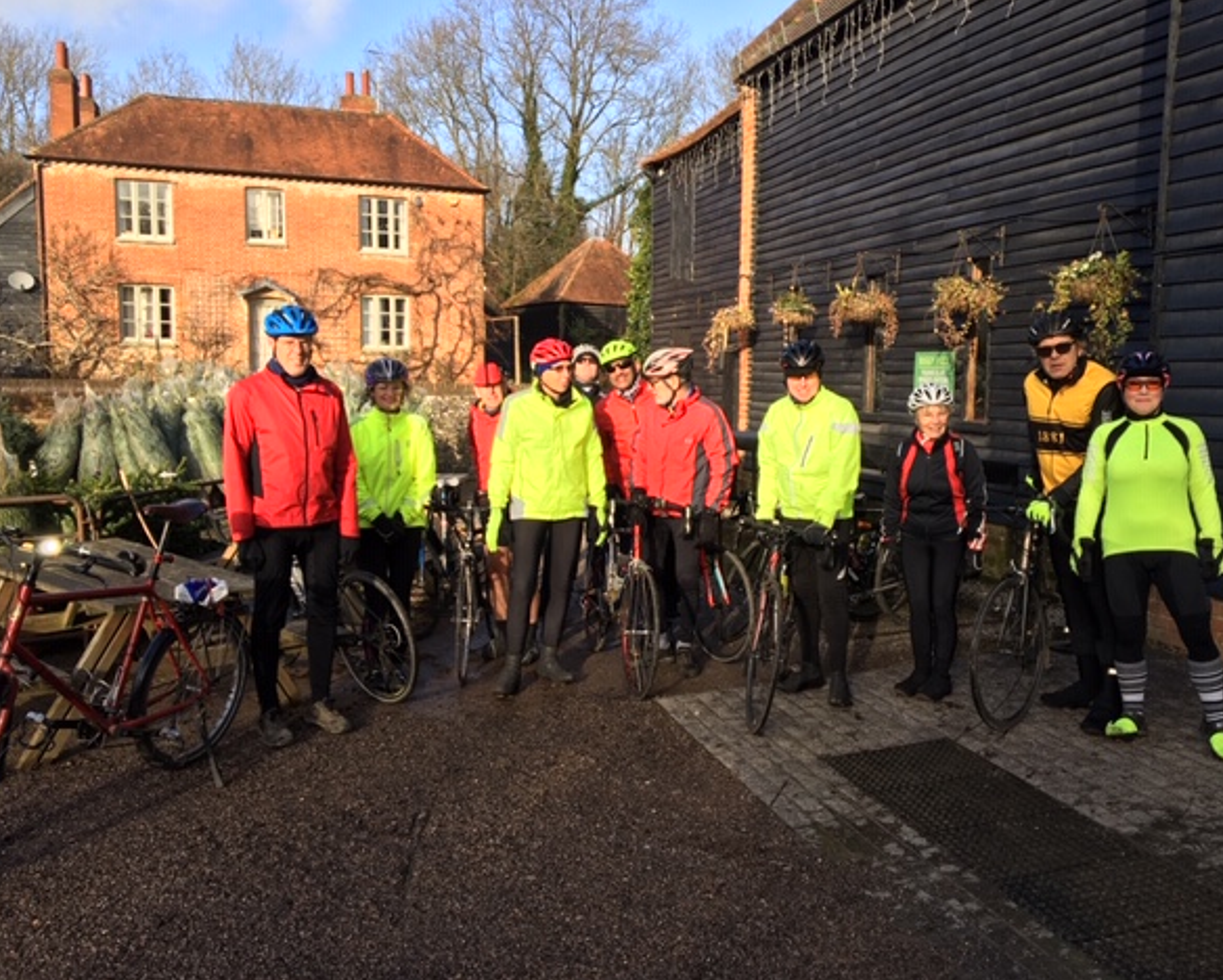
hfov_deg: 57.1
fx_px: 1123
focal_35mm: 31
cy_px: 492
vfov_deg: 47.2
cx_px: 647
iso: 25
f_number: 2.2
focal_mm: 4.15
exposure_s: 1/578
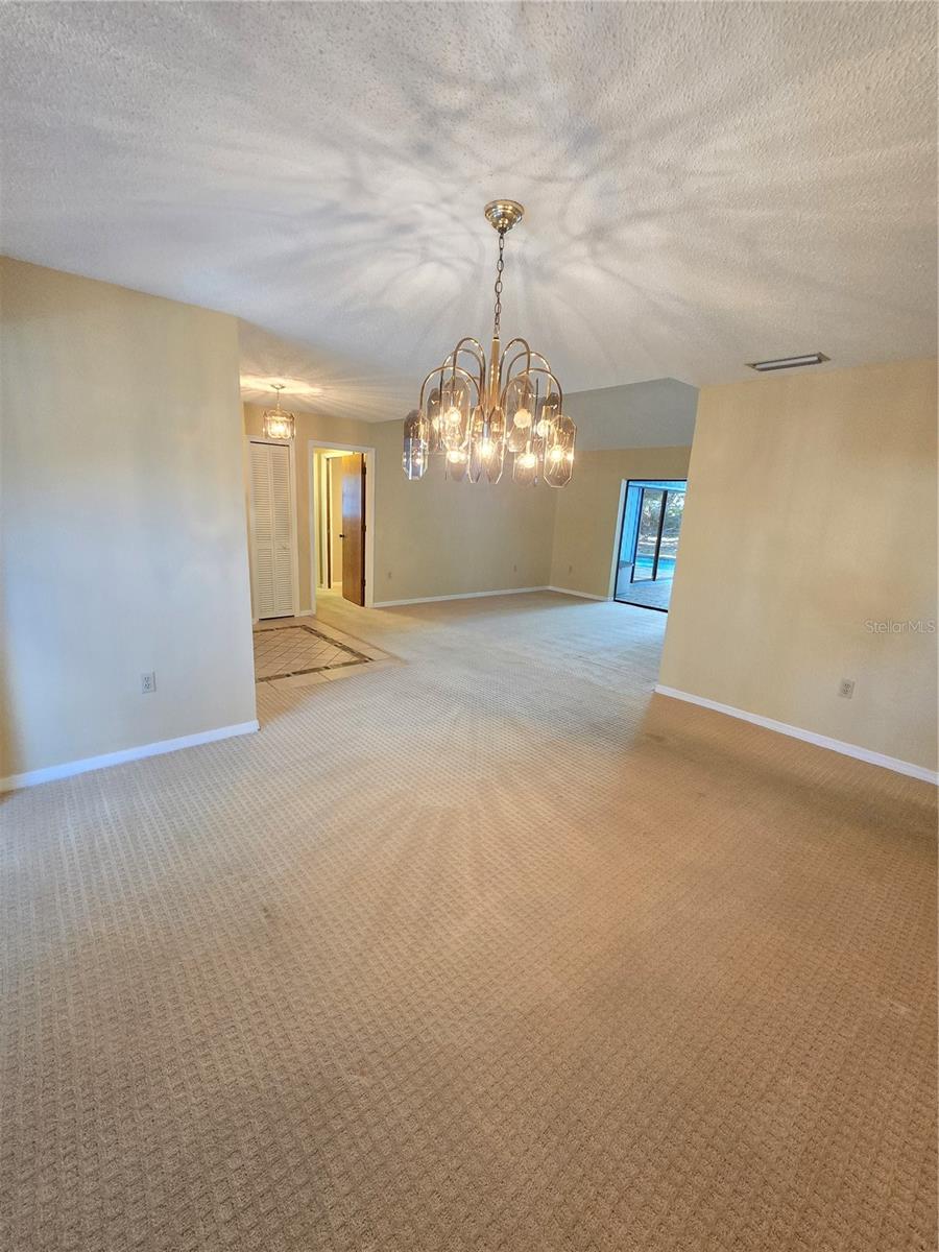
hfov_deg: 89.9
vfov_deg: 106.2
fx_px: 470
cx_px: 470
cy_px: 626
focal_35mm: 13
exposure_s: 1/60
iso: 1000
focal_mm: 2.2
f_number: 2.2
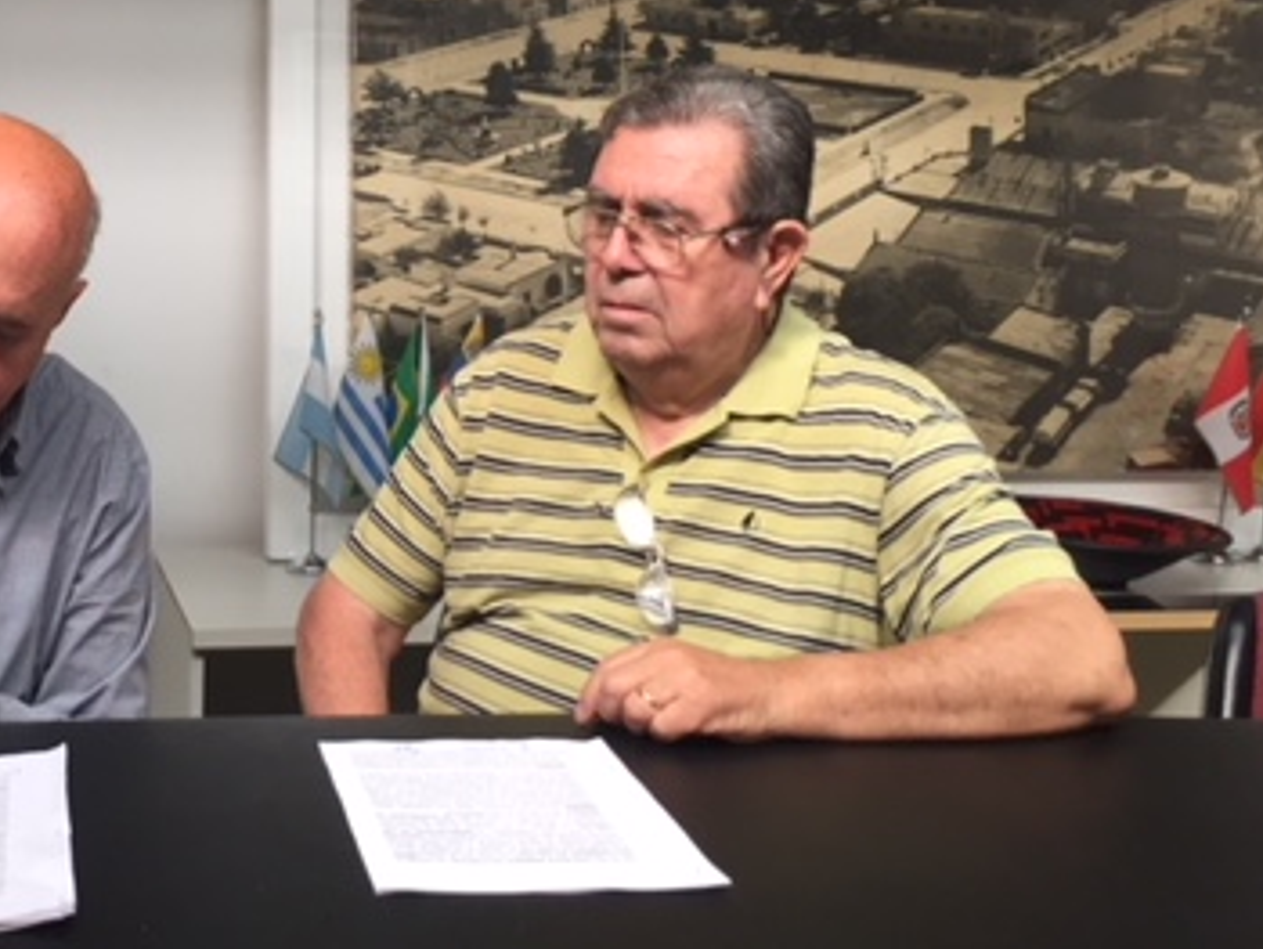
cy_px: 372
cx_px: 224
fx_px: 1935
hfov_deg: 34.8
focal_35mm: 53
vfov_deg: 27.5
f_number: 2.2
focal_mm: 4.15
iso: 32
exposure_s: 1/33
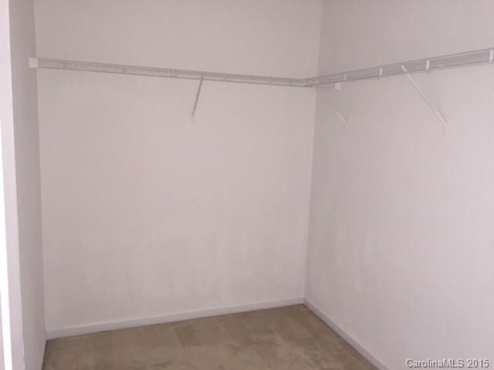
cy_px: 185
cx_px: 247
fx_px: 414
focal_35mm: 29
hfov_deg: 61.7
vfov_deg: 48.2
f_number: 2.2
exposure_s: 1/30
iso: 160
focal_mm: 4.15
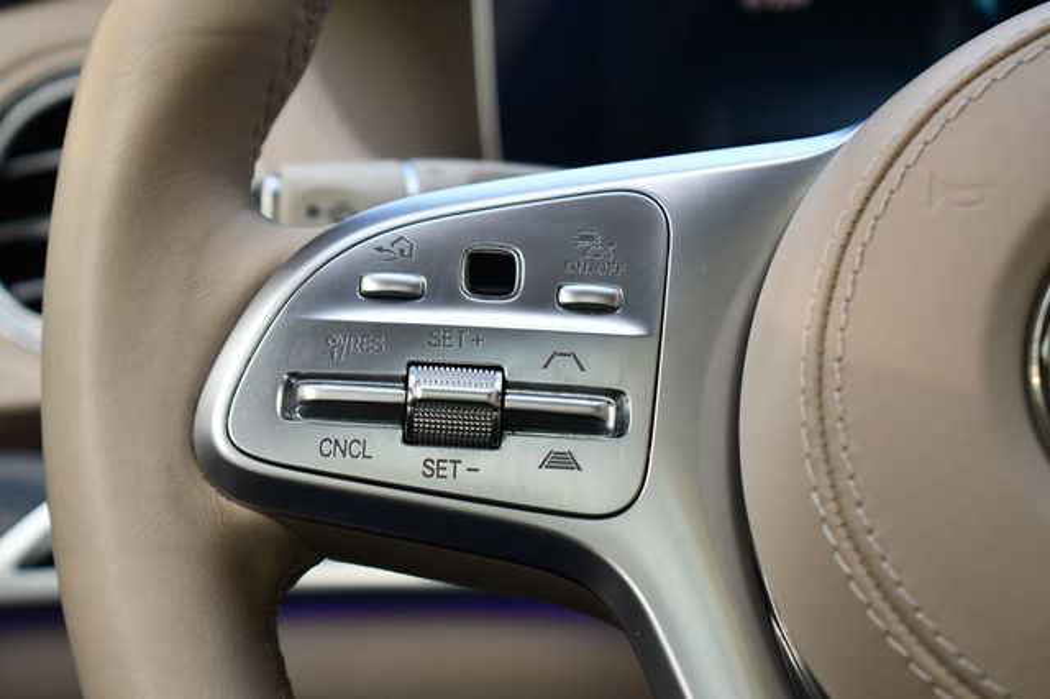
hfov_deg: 24.8
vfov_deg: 16.6
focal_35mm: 82
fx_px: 2390
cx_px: 525
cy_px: 350
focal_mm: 55
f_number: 5.6
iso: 1000
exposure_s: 1/125
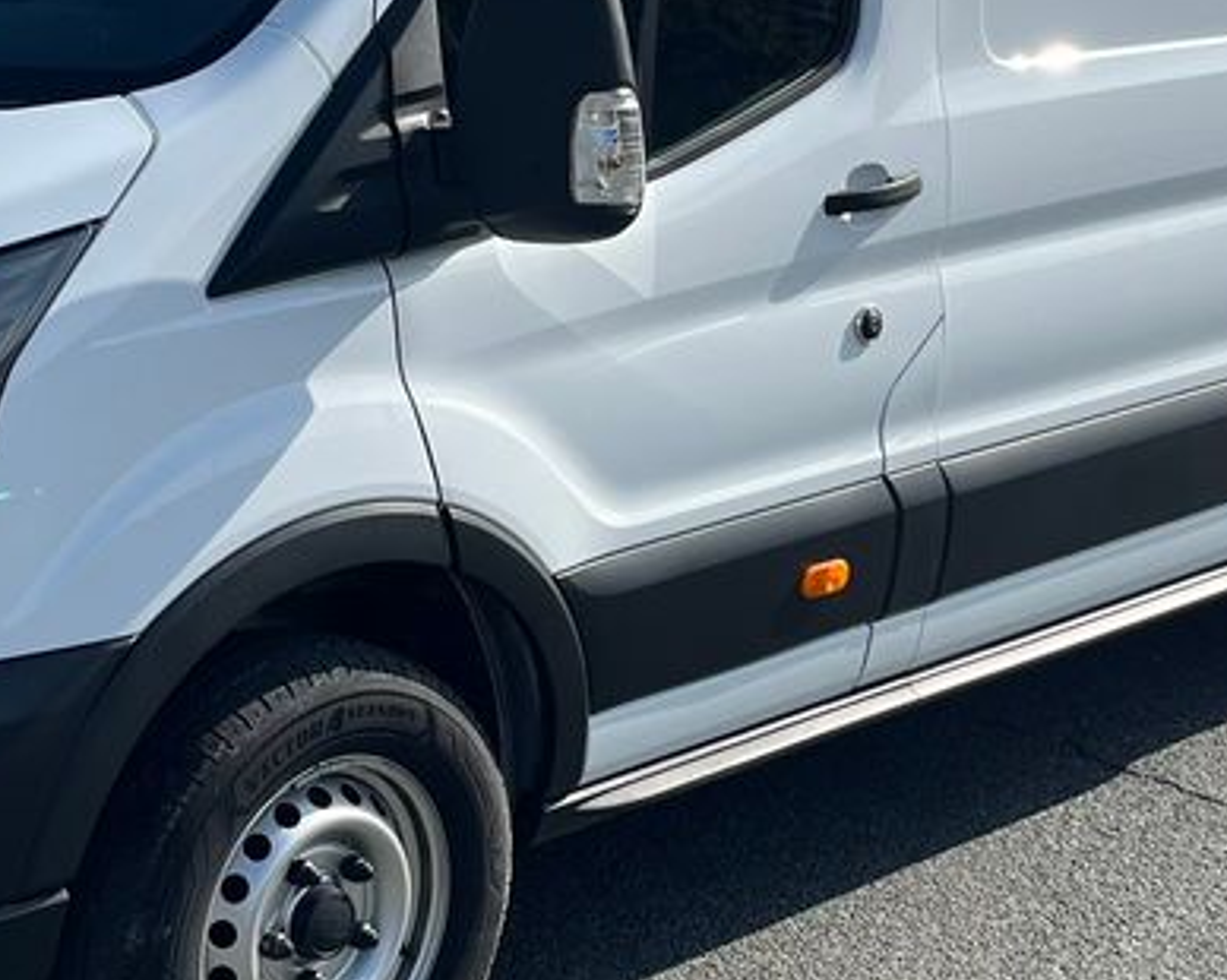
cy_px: 180
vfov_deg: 22.5
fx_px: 2432
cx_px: 465
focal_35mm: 67
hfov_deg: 28.2
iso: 50
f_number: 1.6
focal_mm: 5.1
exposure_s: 1/4484
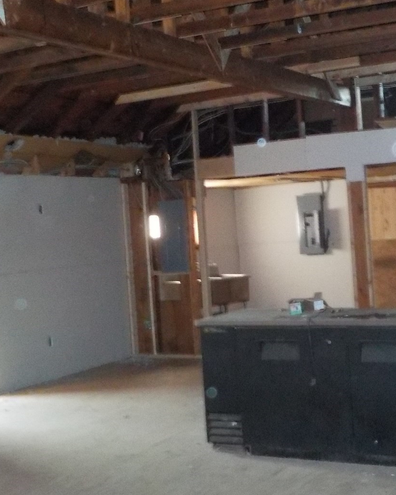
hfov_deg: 26.0
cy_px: 206
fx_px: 850
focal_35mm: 58
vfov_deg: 32.4
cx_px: 278
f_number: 3.3
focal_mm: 4.1
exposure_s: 1/10
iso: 800
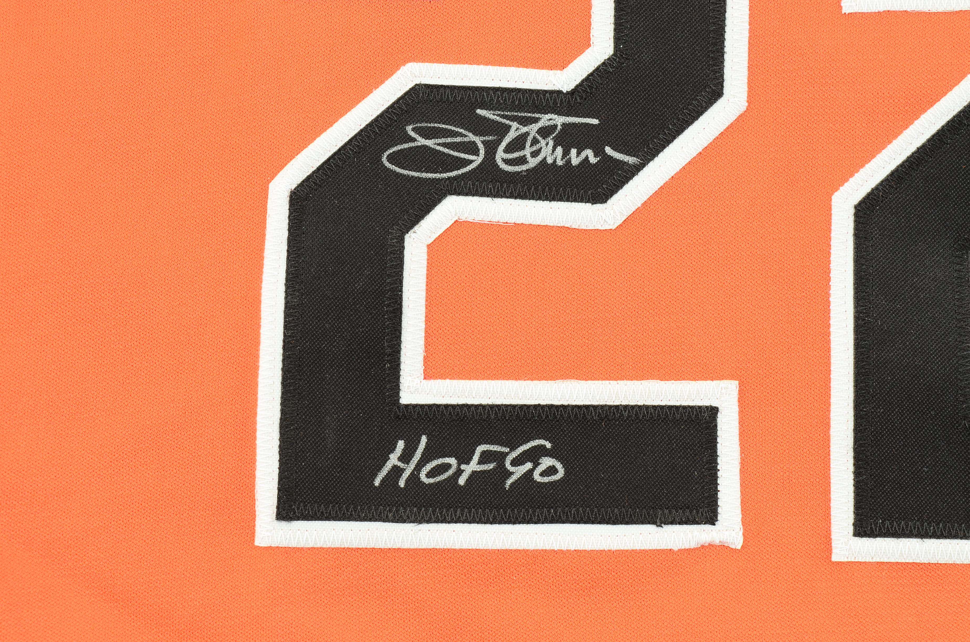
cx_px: 485
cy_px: 321
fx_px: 2218
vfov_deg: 16.5
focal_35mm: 82
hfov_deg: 24.7
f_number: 11
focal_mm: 55
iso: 320
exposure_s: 1/60
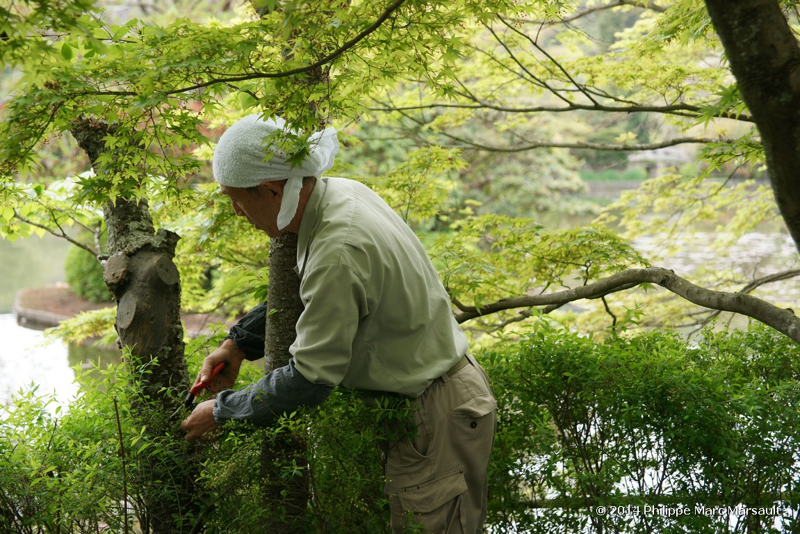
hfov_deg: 36.2
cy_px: 267
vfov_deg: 24.6
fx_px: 1222
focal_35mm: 55
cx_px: 400
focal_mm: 55
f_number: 4
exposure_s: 1/160
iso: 400
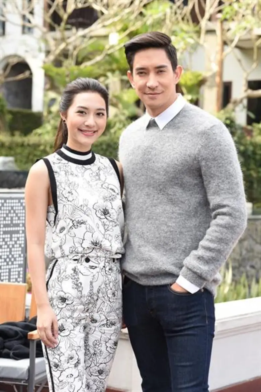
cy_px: 196
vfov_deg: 23.9
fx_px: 924
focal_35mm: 85
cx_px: 130
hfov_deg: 16.1
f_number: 5
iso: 250
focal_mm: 85
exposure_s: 1/200
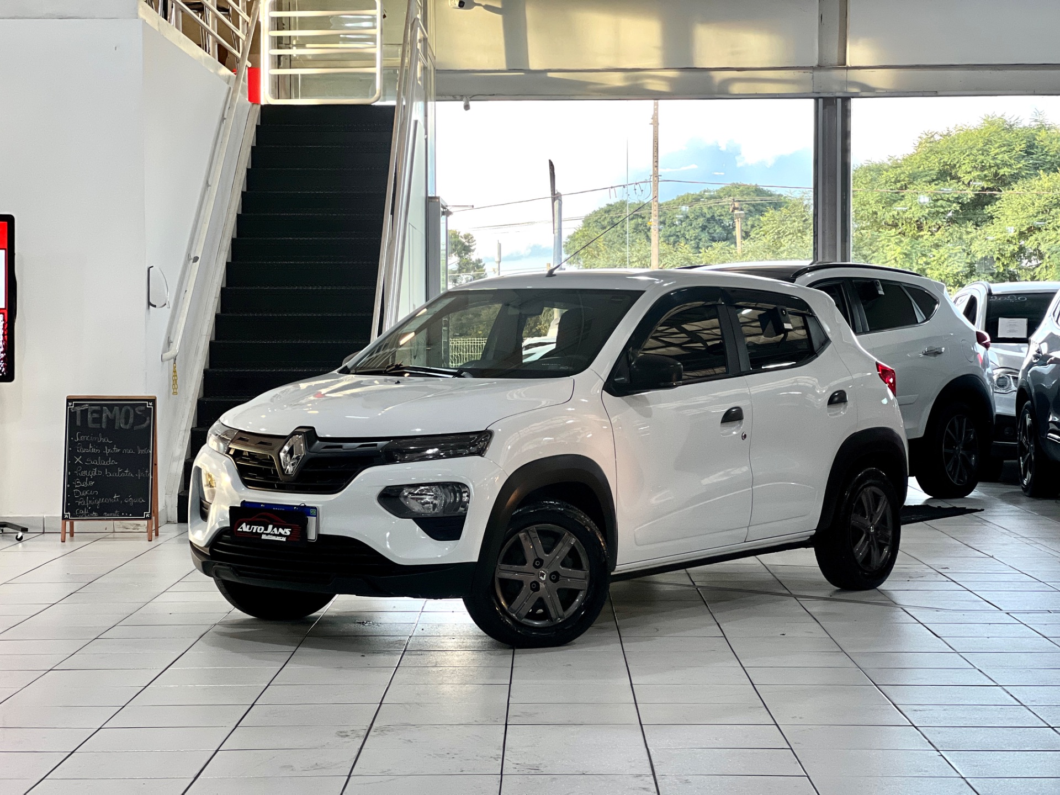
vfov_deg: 19.1
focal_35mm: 77
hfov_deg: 25.3
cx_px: 530
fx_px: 2358
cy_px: 398
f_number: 2.8
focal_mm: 9
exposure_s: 1/120
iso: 200
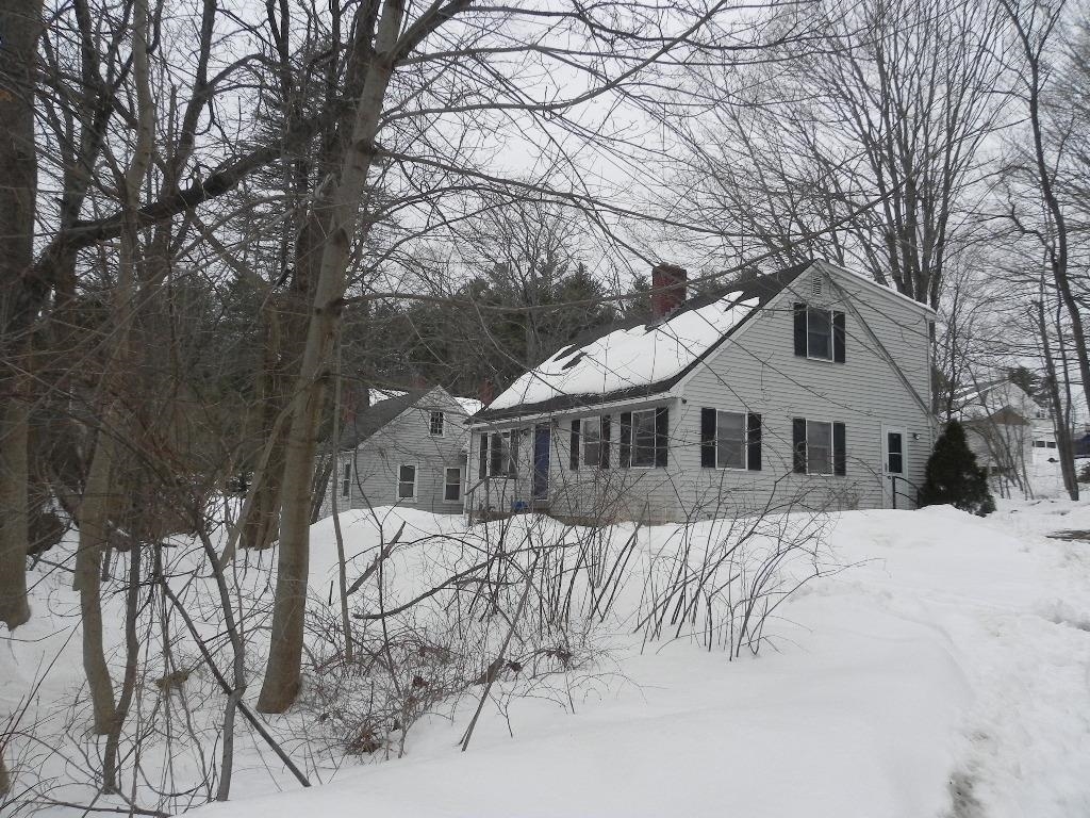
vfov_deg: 53.1
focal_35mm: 26
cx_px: 545
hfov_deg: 67.3
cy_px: 409
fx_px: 819
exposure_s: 1/350
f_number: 6.3
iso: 160
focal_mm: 4.6
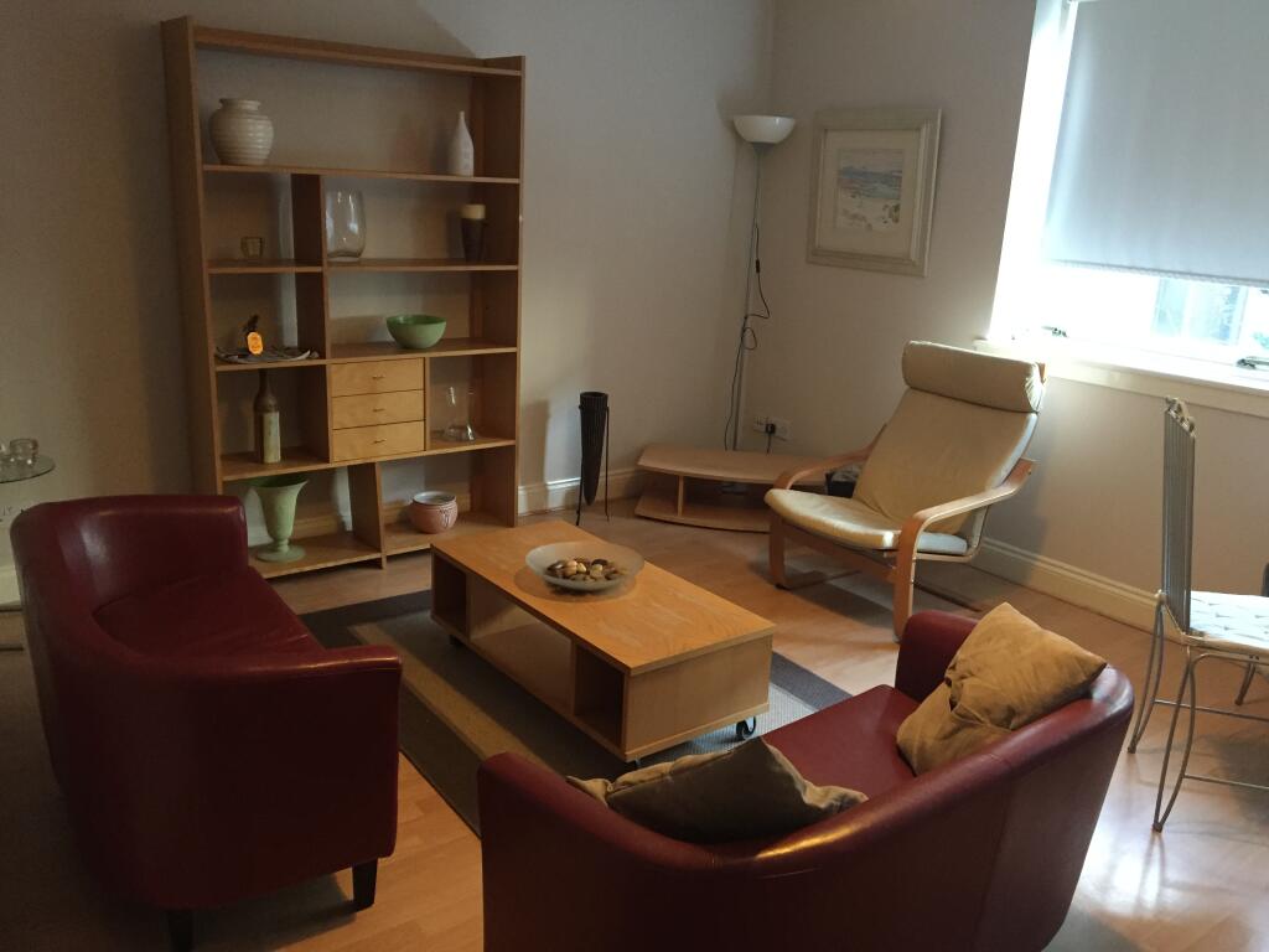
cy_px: 476
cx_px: 634
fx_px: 1063
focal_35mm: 29
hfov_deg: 61.7
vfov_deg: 48.2
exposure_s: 1/17
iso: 250
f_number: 2.2
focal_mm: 4.15
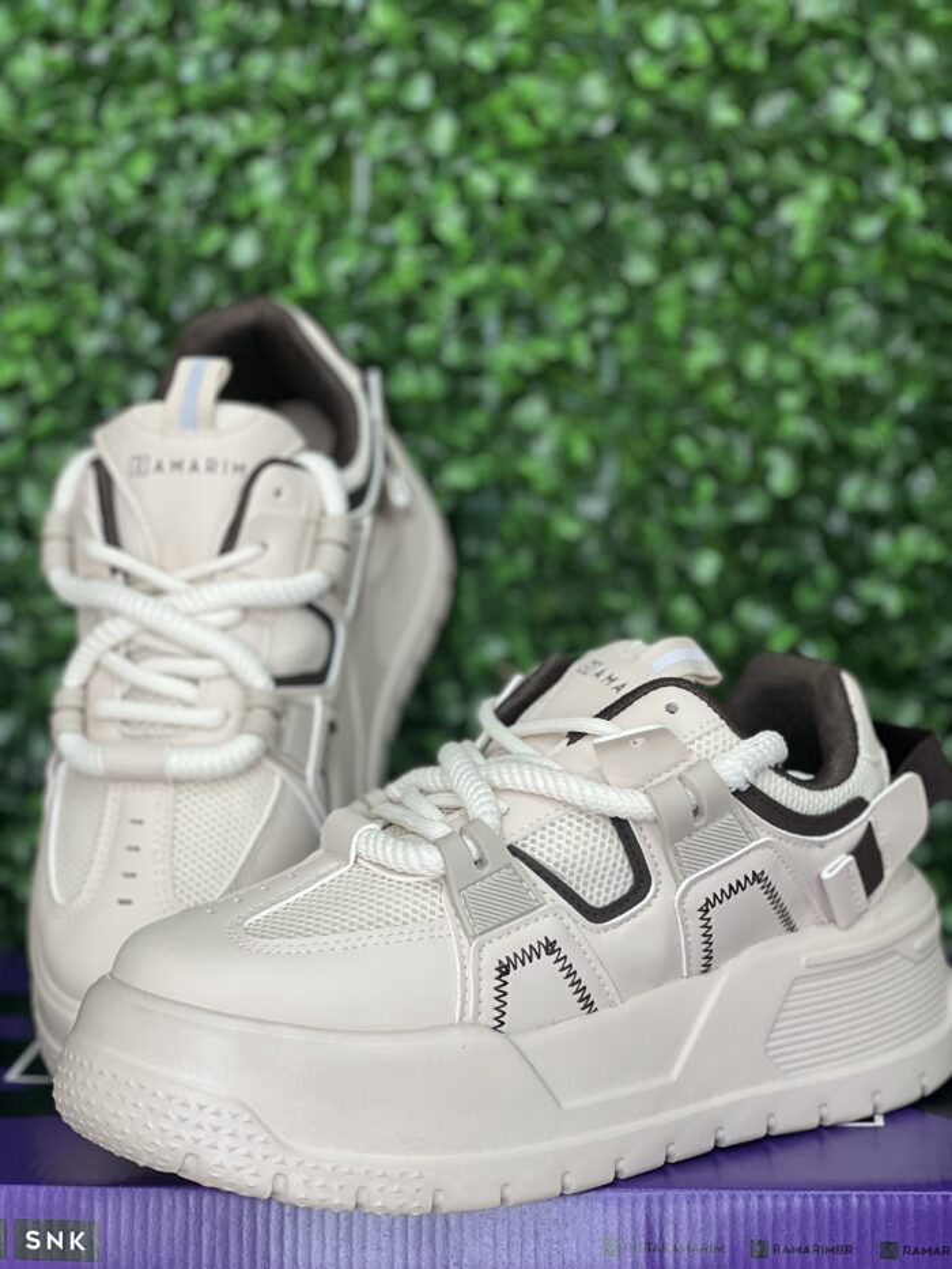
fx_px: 2823
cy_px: 634
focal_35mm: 77
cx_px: 476
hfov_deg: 19.1
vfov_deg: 25.3
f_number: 2.8
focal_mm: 9
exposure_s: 1/120
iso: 125
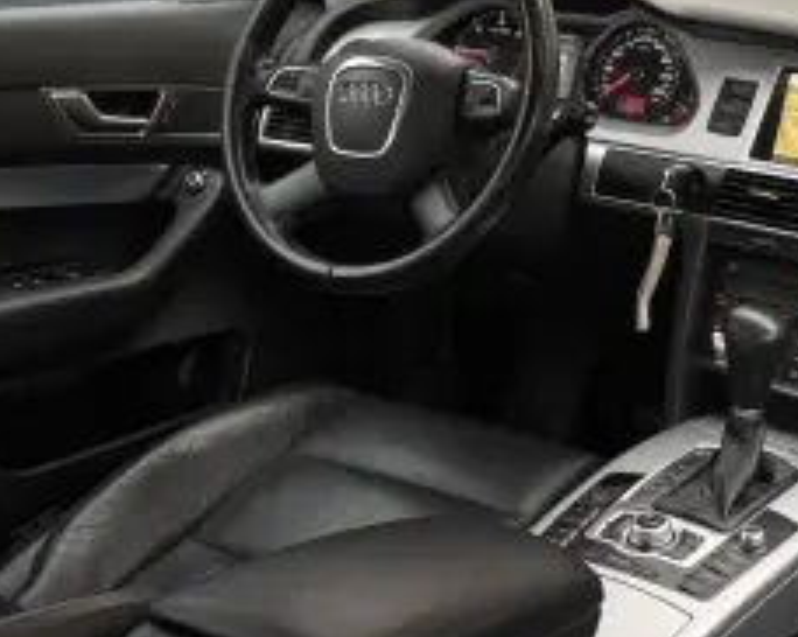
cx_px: 500
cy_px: 231
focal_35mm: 74
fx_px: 1746
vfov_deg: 20.6
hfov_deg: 25.7
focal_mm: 6.76
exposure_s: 1/82
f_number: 1.78
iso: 100
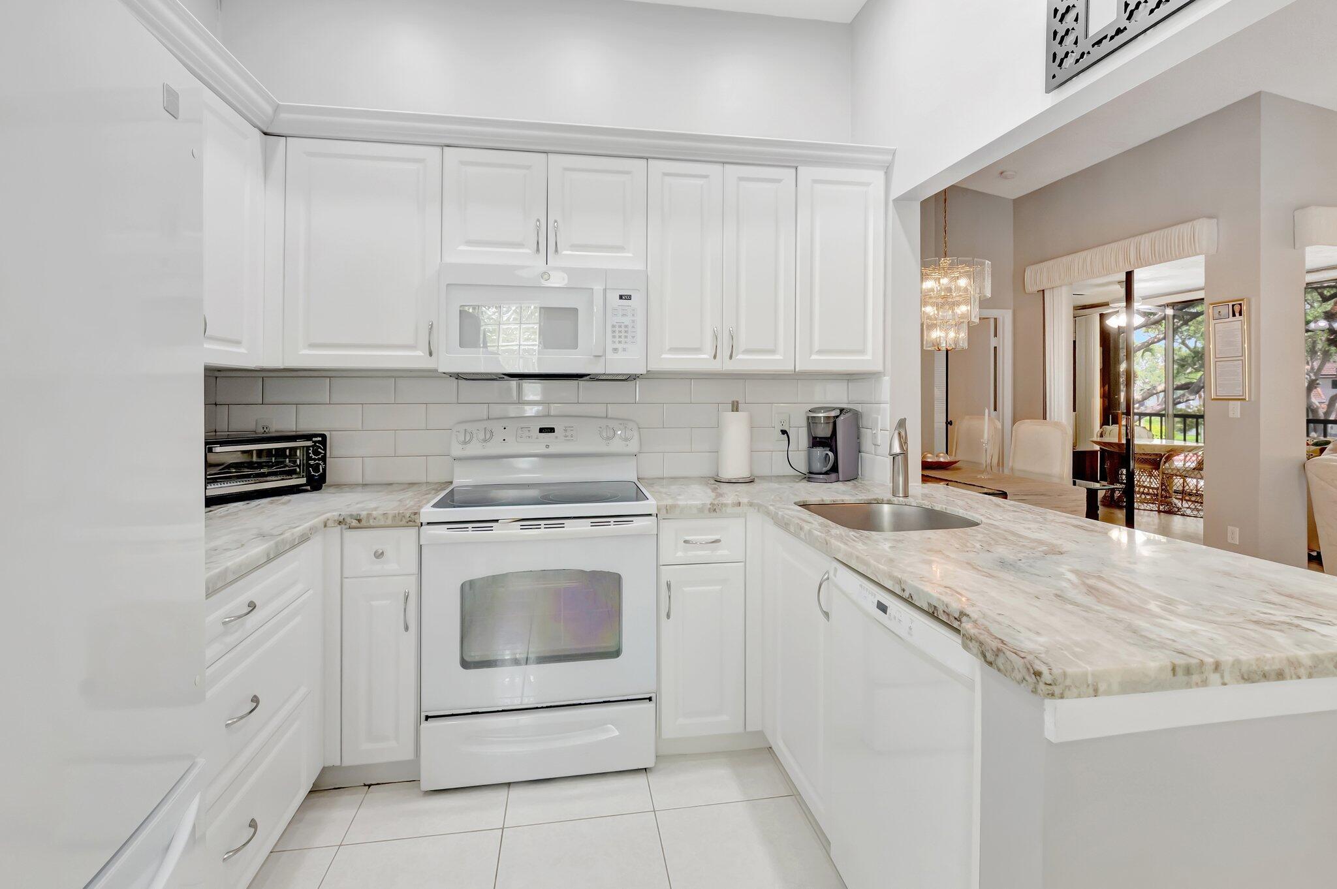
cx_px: 668
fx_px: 557
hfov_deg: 100.4
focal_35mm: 15
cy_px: 444
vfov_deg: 77.2
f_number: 8
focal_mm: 10
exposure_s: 1/20
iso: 640
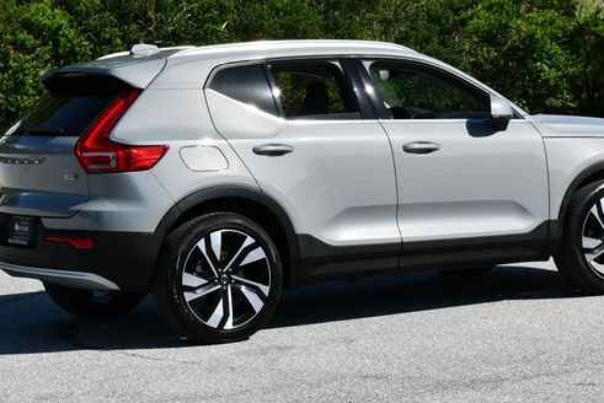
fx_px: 2014
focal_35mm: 120
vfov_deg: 11.4
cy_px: 145
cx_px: 325
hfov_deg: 17.1
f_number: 9
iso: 100
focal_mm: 46
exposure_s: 1/320
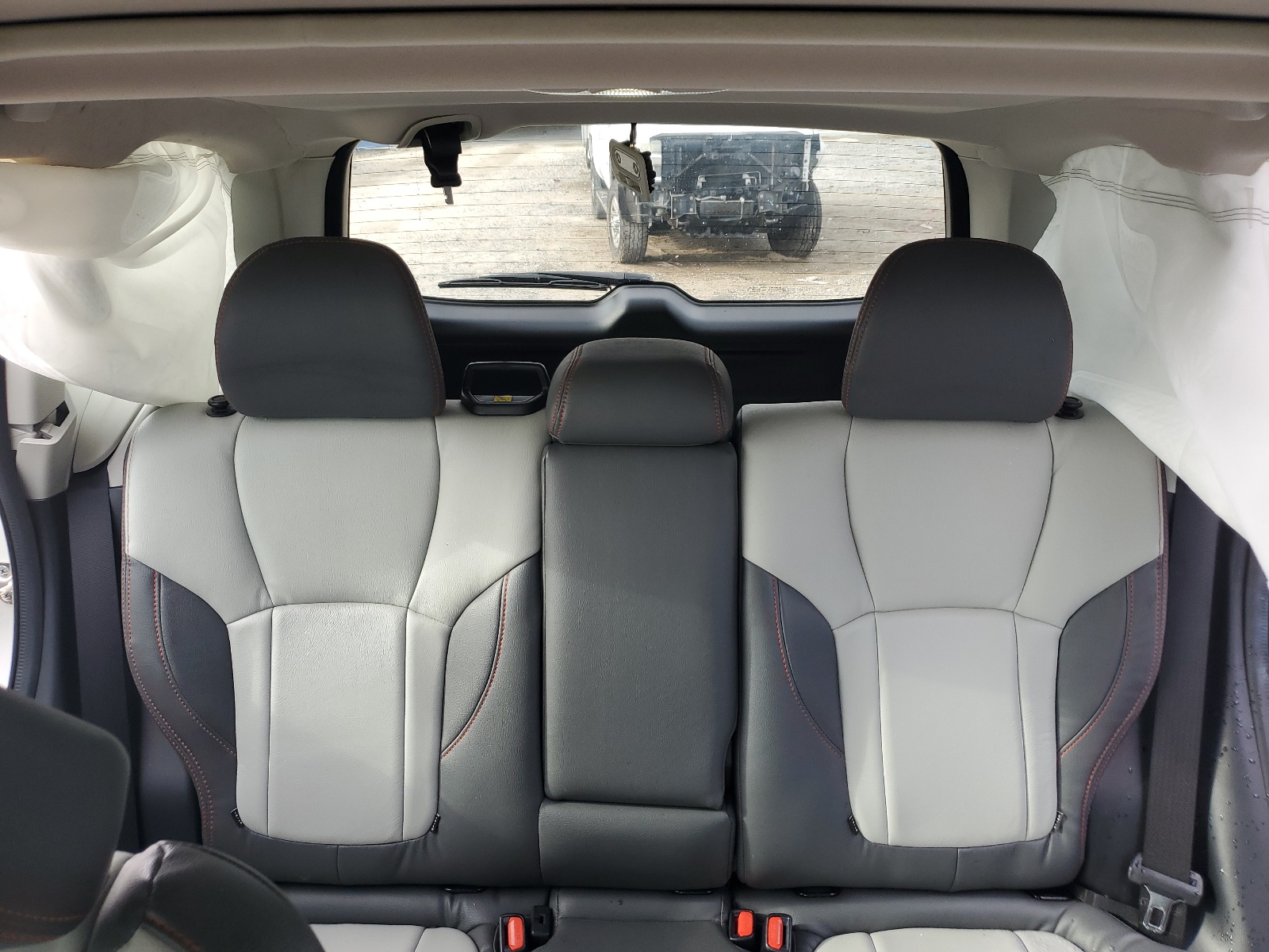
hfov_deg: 67.3
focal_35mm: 26
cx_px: 634
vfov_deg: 53.1
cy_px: 476
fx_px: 953
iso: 50
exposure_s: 1/156
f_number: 1.5
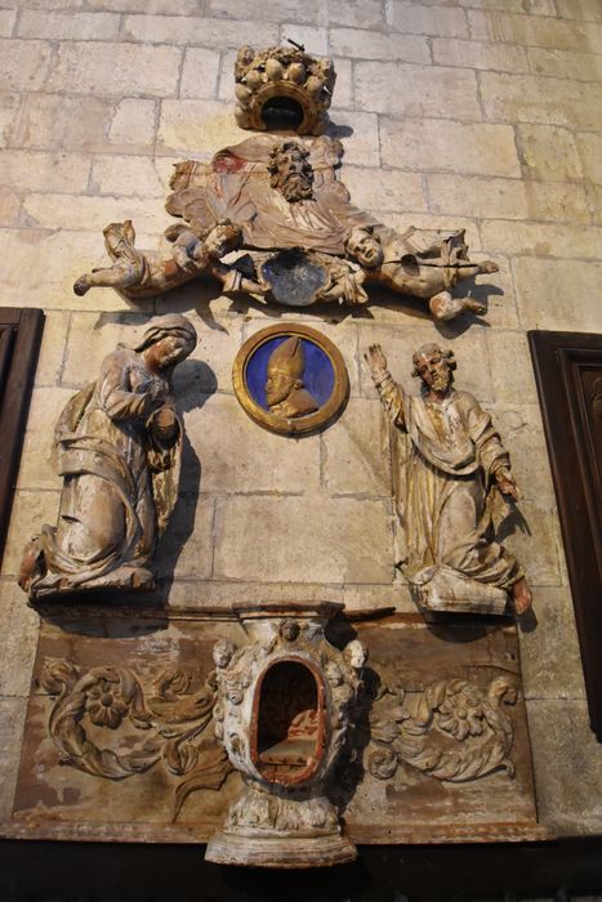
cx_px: 301
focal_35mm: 21
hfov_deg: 59.5
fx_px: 526
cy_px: 451
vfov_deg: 81.2
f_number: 4
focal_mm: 14
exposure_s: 1/60
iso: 4500
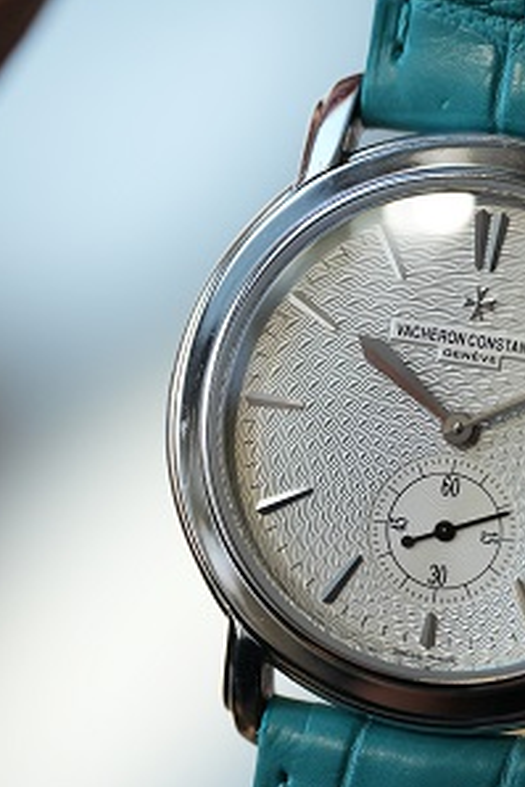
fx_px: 5396
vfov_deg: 8.3
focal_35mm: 247
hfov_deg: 5.6
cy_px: 429
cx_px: 478
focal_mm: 105
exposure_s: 1/250
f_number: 2.8
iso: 1000
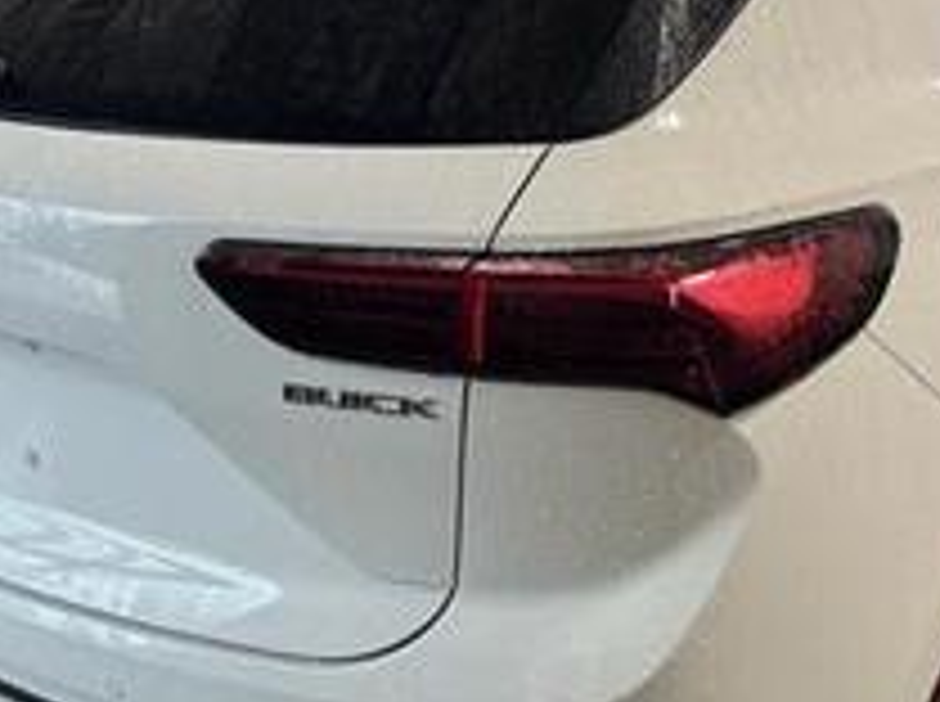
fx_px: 1572
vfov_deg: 25.2
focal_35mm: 58
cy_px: 374
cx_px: 625
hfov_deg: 33.0
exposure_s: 1/60
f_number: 1.78
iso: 125
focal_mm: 6.76
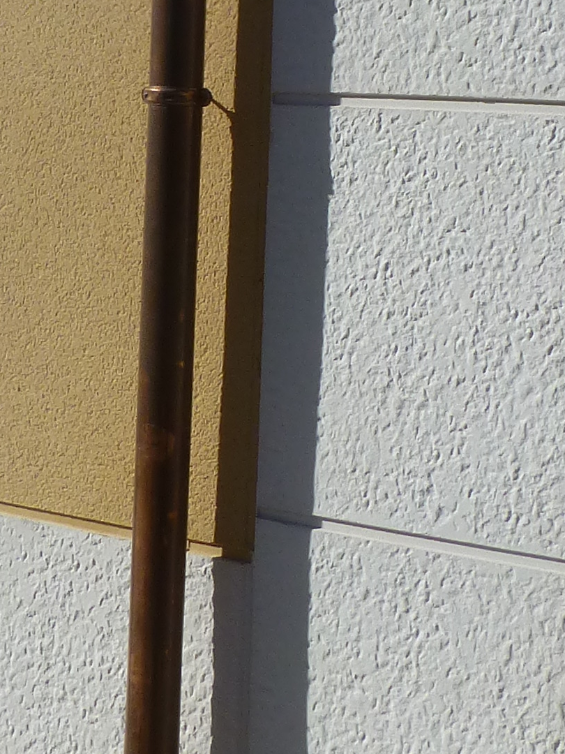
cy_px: -43
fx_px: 2089
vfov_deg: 19.7
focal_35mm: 96
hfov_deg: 15.4
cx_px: 230
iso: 100
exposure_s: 1/1600
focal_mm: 4.3
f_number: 4
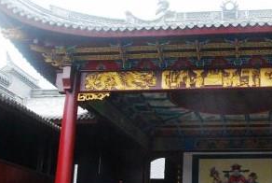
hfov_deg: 37.6
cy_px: 116
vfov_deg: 27.0
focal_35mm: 50
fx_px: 379
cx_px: 230
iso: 1600
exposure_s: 1/80
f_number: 5.6
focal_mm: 16
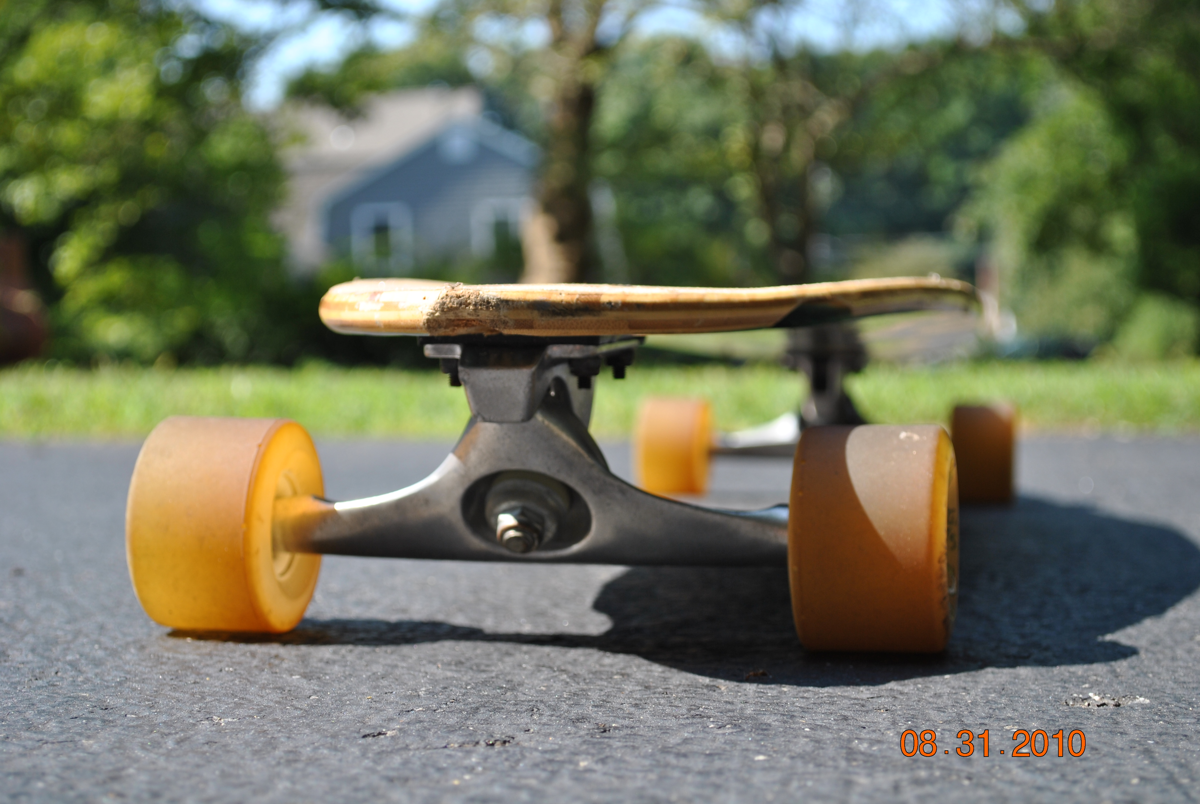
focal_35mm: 68
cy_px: 402
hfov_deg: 29.8
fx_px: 2253
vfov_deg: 20.2
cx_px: 600
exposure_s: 1/160
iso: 100
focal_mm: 45
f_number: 6.3
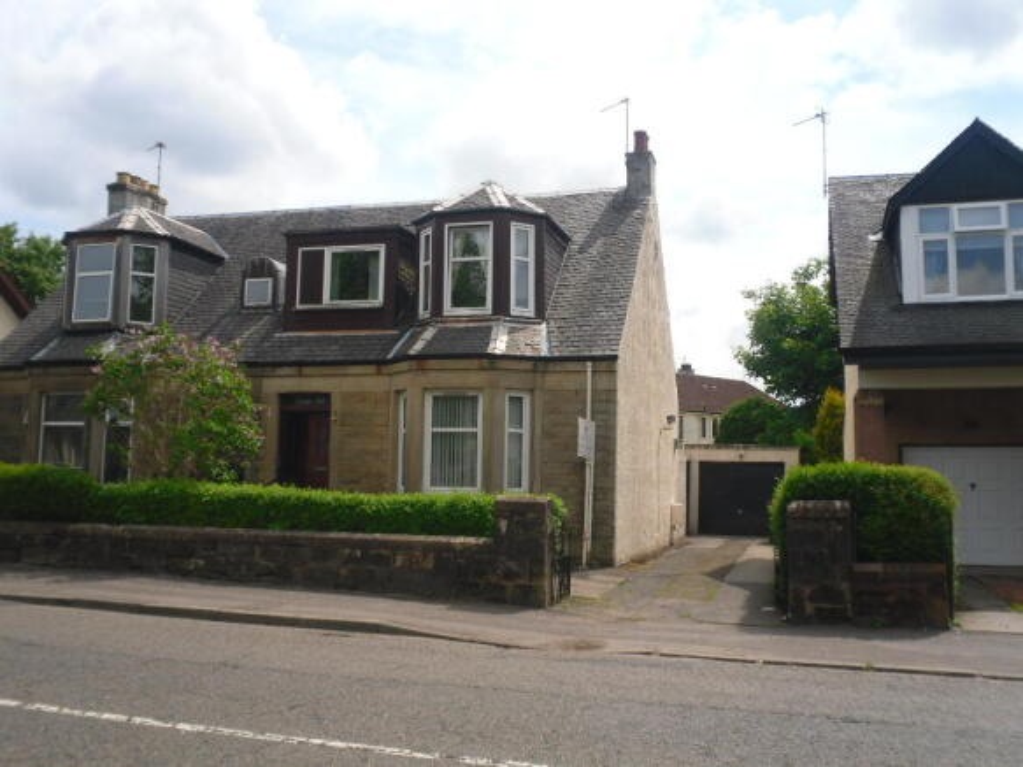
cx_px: 512
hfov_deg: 52.6
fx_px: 1034
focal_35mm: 35
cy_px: 384
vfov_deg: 40.7
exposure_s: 1/145
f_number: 8.6
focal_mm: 6.36
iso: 80
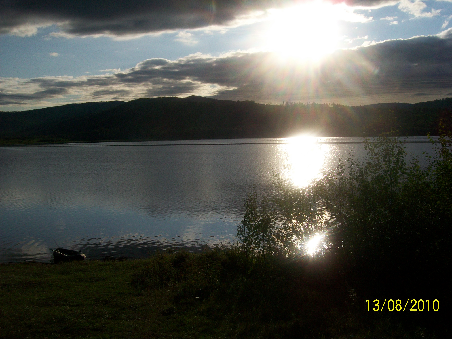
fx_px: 483
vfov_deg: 38.7
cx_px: 231
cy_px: 170
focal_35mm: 37
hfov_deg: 50.1
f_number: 4.8
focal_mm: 6
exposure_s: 1/1280
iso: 64
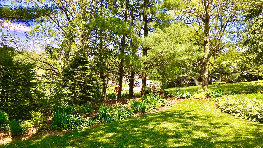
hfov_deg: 61.0
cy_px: 92
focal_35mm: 32
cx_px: 132
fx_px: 223
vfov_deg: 36.5
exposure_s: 1/545
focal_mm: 4.15
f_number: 2.2
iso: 25
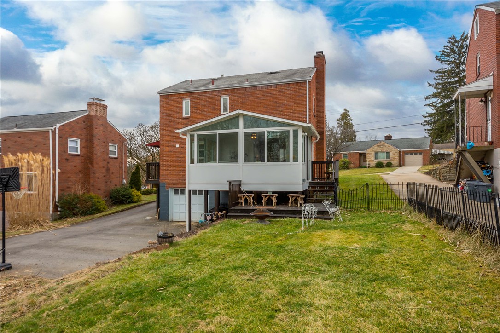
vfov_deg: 56.1
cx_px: 250
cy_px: 166
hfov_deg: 77.3
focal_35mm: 22
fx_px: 312
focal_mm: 15
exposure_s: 1/200
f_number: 6.3
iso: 100
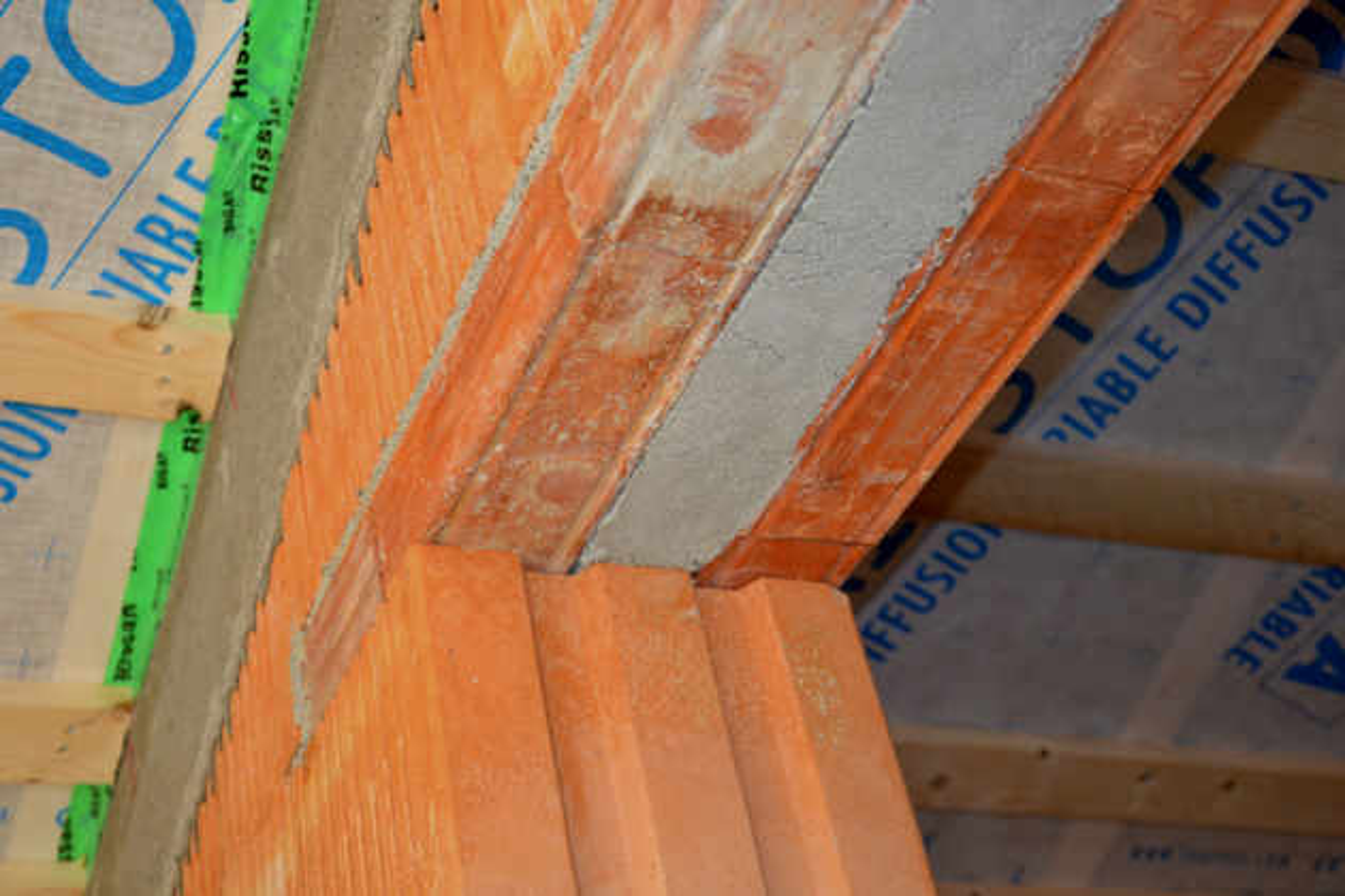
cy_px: 448
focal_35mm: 52
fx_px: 1961
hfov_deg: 37.9
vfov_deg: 25.8
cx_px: 672
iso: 800
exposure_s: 1/125
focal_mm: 35
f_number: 5
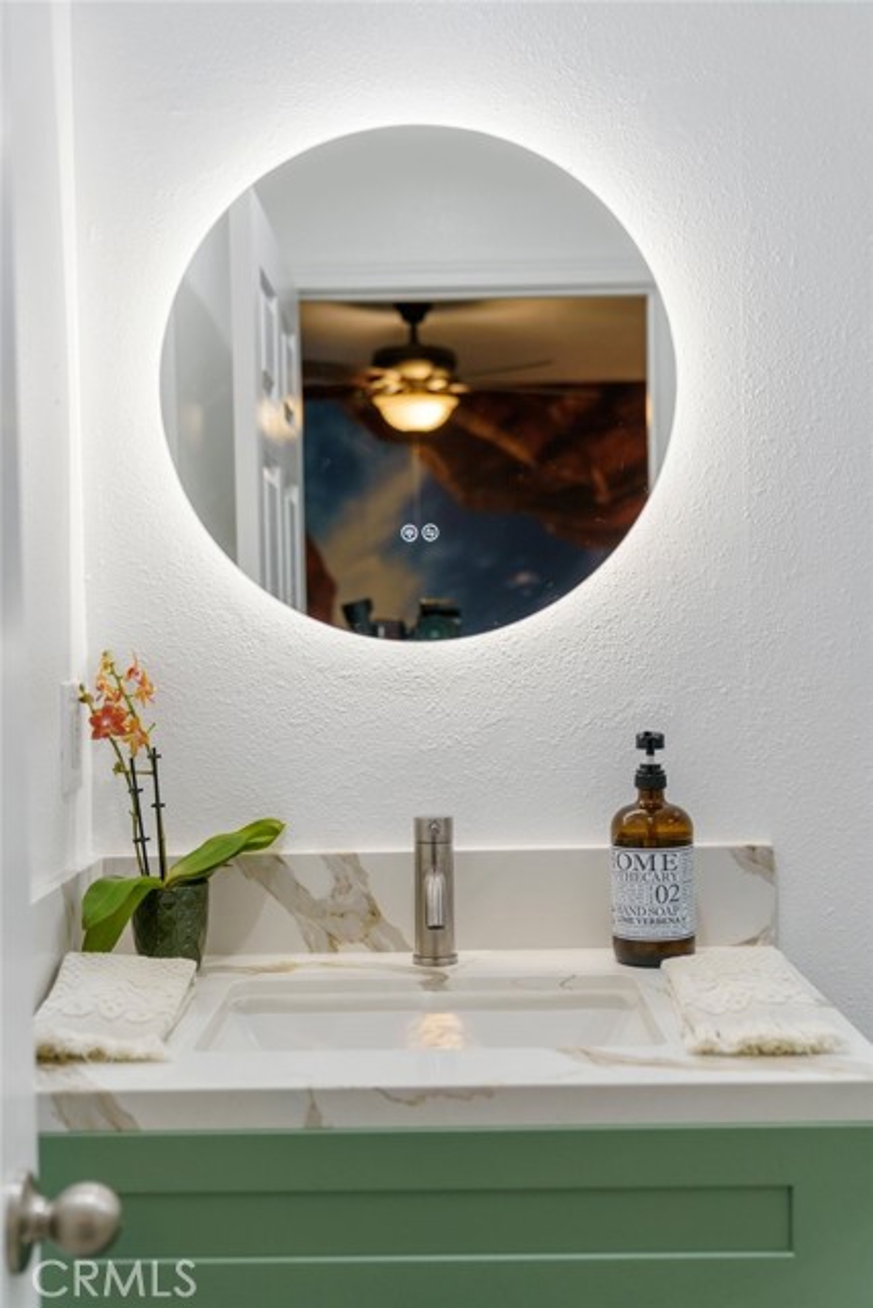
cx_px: 436
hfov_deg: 31.2
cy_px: 654
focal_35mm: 43
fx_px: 1563
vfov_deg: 45.4
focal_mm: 43
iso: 320
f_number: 2.8
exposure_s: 1/250
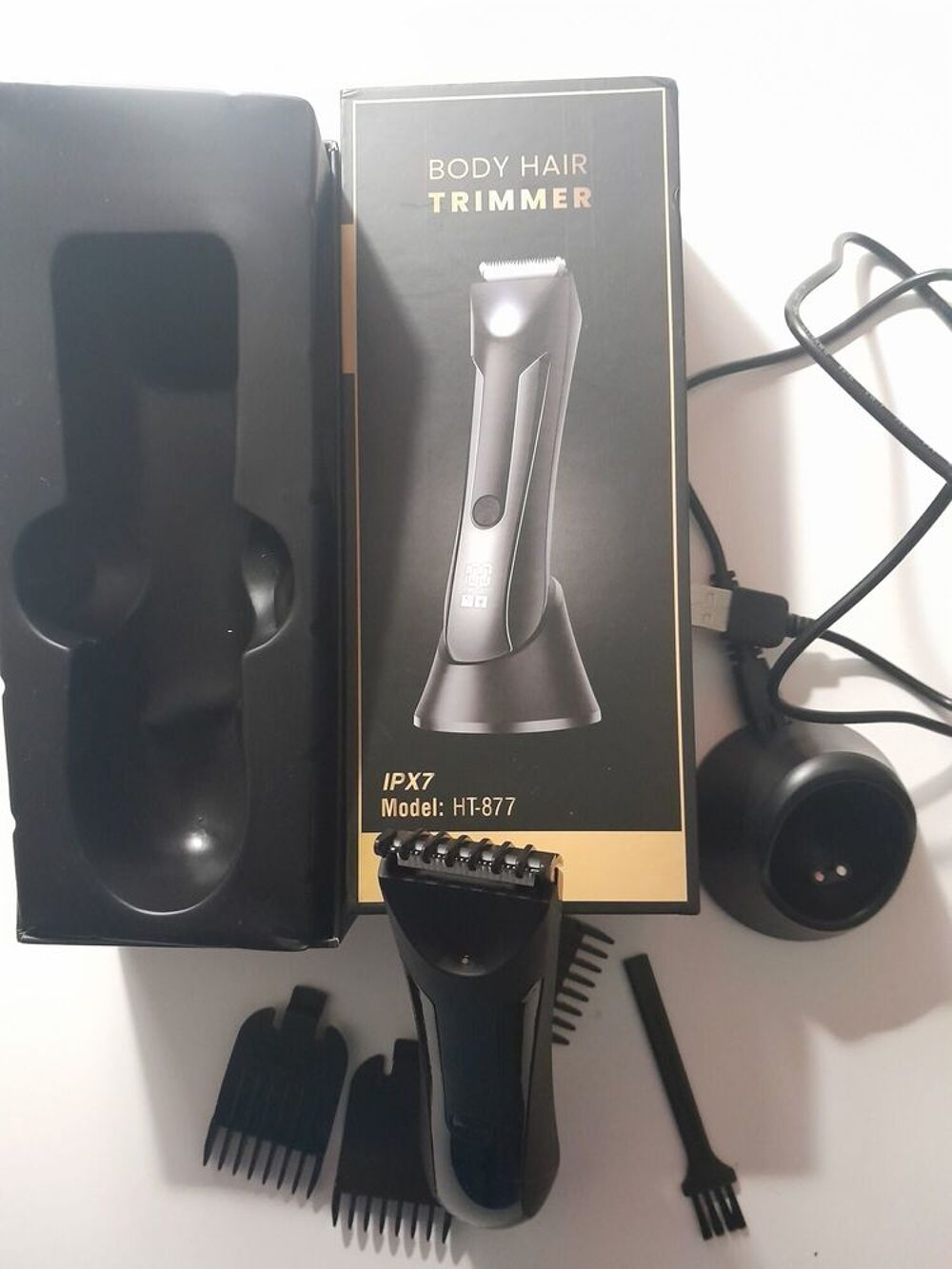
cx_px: 476
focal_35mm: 27
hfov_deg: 51.4
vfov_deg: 65.3
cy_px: 634
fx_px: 990
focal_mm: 4
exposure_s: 1/25
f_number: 1.8
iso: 1000
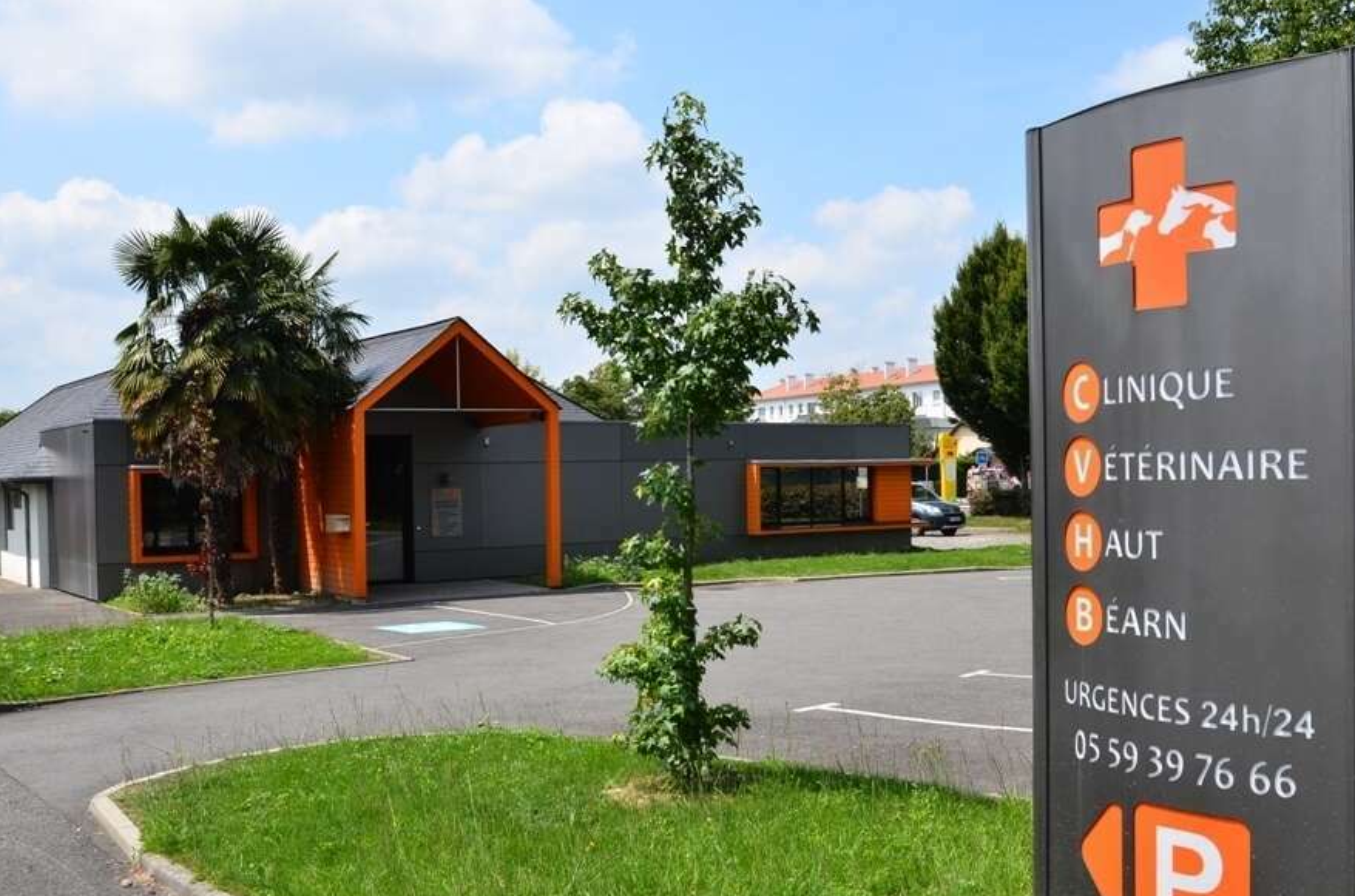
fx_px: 1314
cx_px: 736
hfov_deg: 54.5
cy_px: 469
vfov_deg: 37.7
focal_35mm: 35
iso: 500
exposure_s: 1/1000
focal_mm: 20
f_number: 8
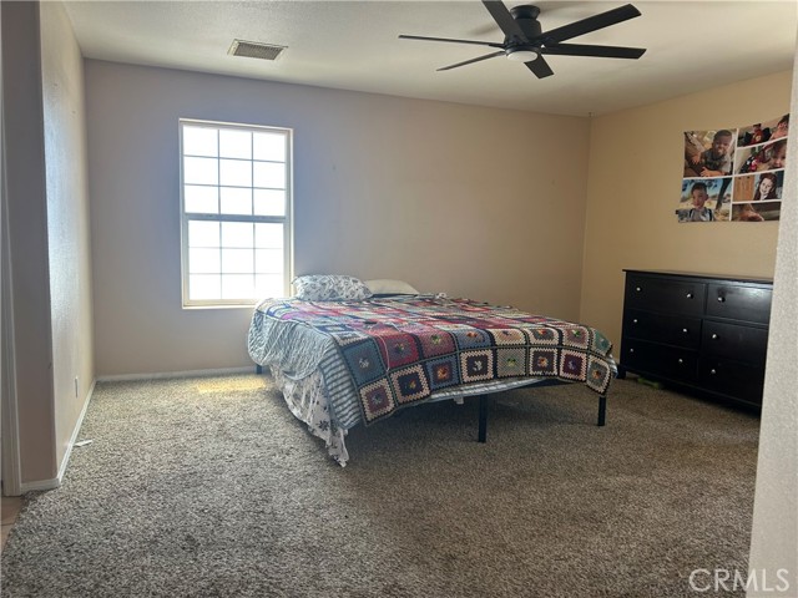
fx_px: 599
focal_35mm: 26
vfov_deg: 53.1
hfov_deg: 67.3
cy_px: 299
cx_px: 399
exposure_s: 1/120
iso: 50
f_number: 1.5
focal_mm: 5.7
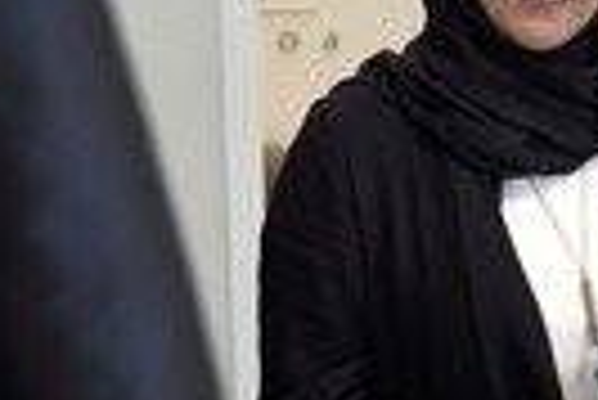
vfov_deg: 13.9
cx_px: 818
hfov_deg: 19.0
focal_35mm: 98
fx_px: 1630
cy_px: 67
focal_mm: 31
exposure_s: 1/250
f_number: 5
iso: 1600
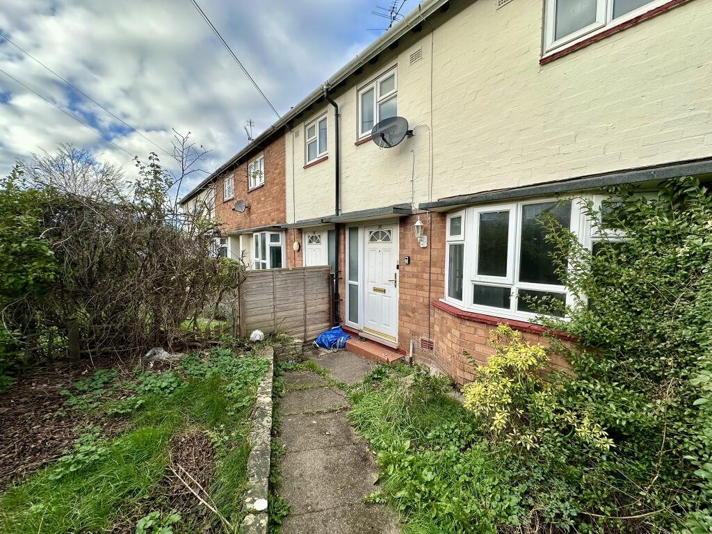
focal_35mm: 14
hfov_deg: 102.1
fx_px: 288
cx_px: 356
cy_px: 267
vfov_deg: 85.7
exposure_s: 1/548
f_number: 2.2
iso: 40
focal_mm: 2.22
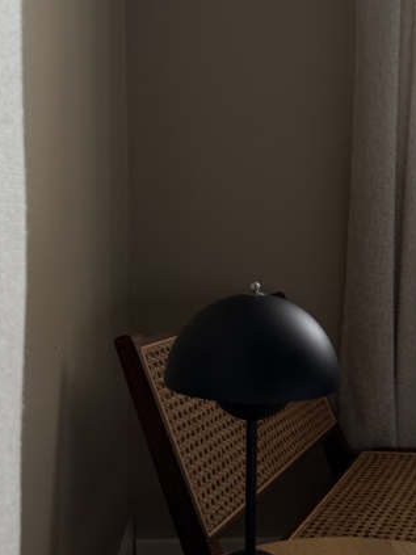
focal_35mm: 40
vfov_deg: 46.0
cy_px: 179
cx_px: 296
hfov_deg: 35.4
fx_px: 641
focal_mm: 6.76
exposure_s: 1/75
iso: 200
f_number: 1.78
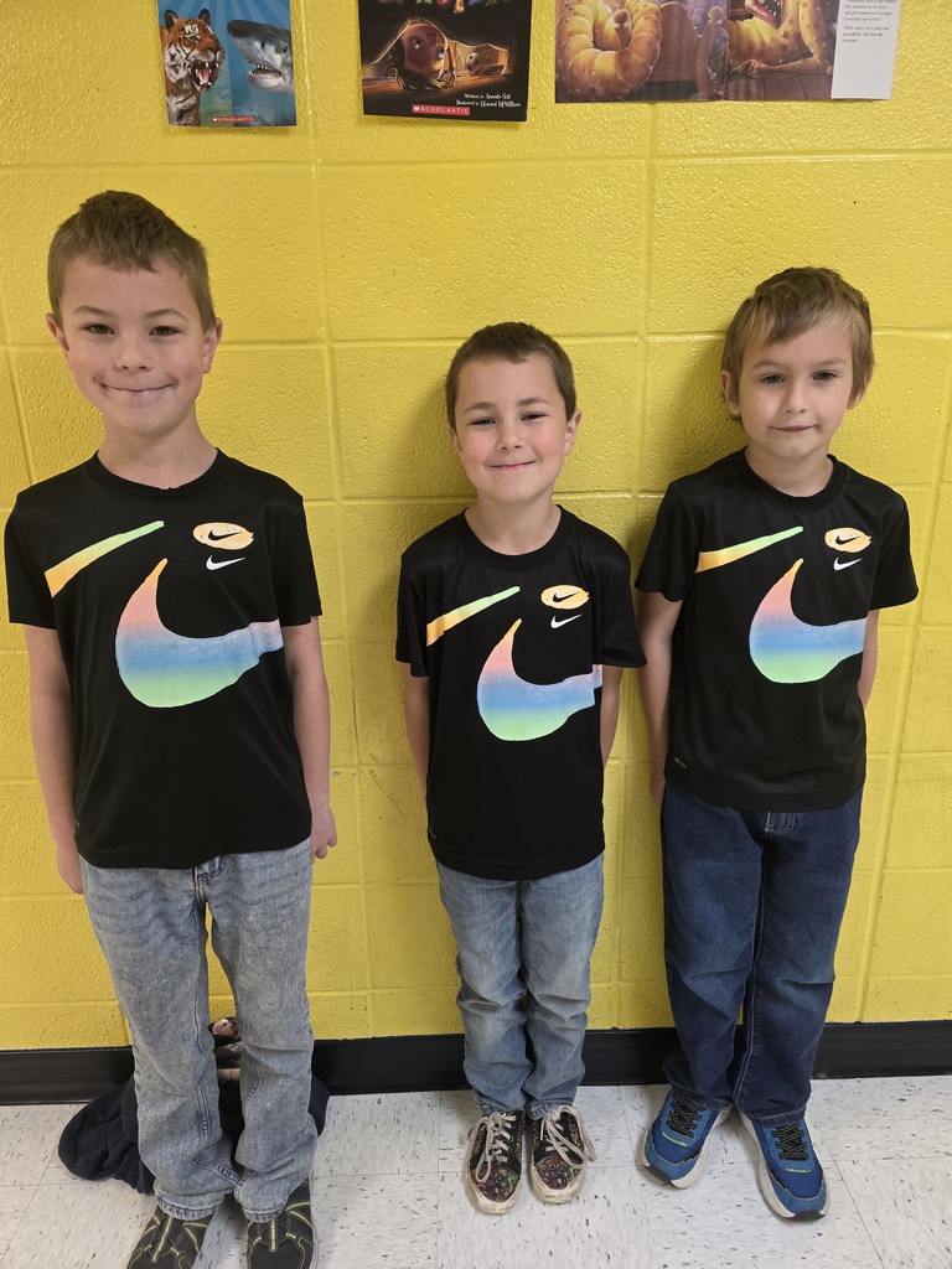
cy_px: 634
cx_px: 476
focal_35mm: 23
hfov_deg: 58.9
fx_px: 843
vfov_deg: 73.9
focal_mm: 6.3
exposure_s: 1/120
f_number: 1.7
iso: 160
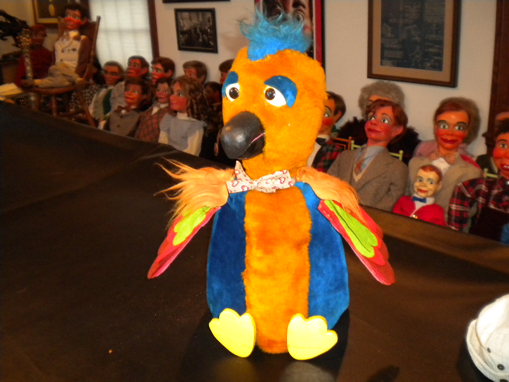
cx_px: 254
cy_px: 191
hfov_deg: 52.6
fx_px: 515
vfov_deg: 40.7
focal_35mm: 35
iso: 400
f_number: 3.1
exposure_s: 1/30
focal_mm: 6.3
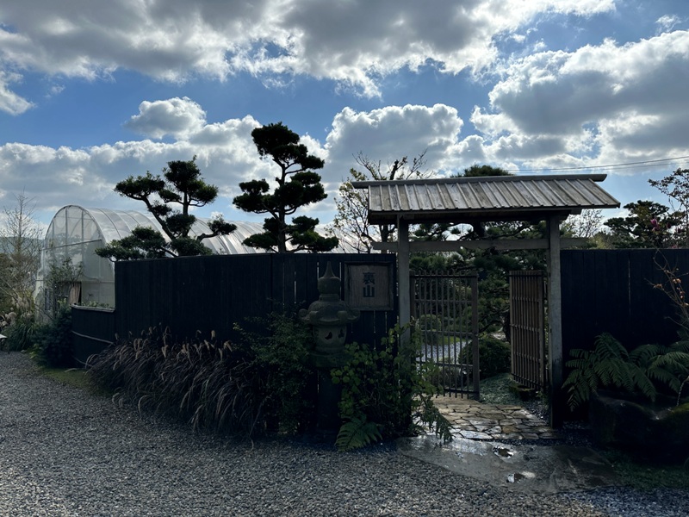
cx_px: 344
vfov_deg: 56.8
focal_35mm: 24
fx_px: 478
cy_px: 258
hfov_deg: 71.6
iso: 80
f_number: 1.78
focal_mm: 6.86
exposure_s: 1/8197
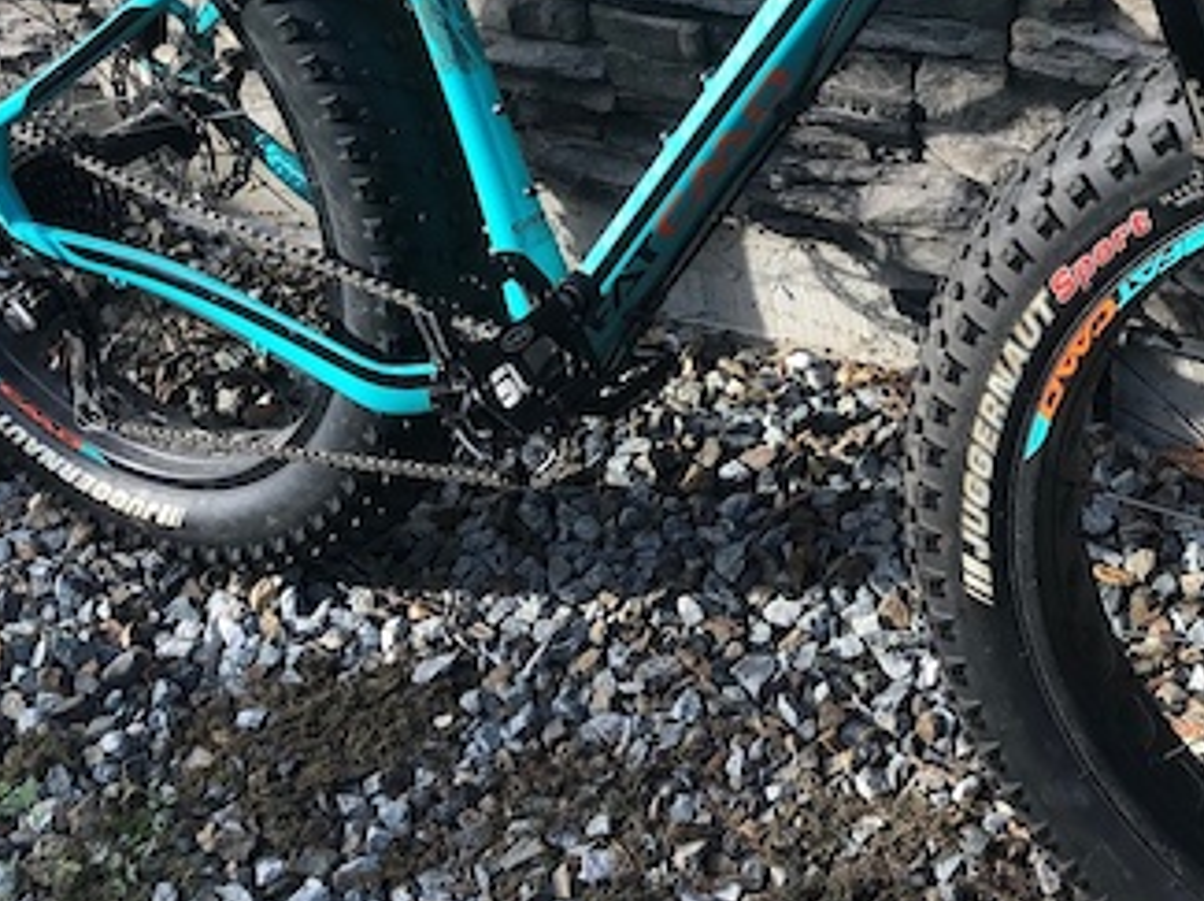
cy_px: 167
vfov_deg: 21.0
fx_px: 2397
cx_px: 948
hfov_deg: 27.7
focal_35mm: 69
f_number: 1.8
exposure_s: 1/436
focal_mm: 3.99
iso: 20
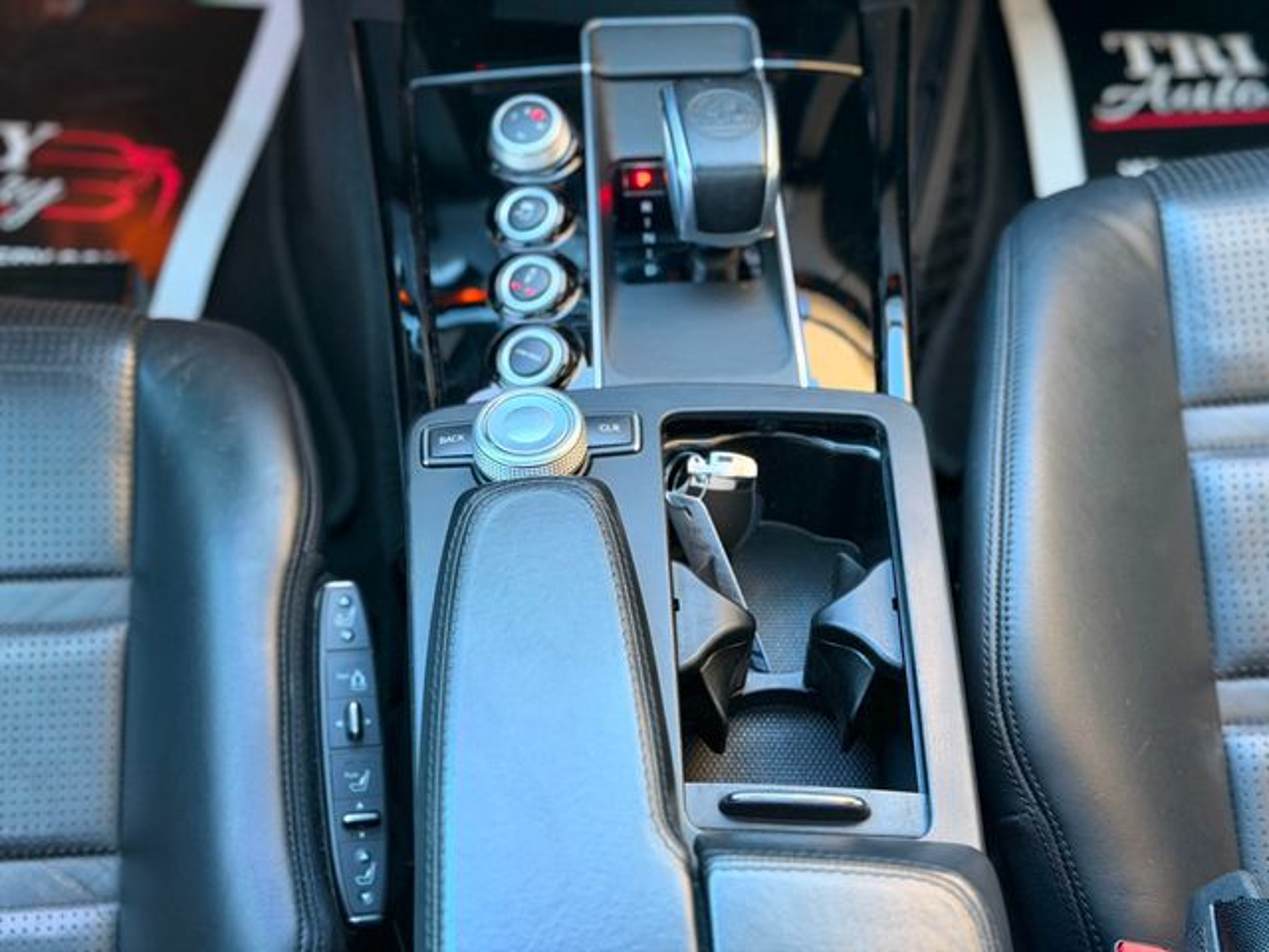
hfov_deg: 39.7
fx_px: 1760
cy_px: 476
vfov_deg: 30.3
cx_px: 634
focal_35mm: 48
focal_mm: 6.76
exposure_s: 1/50
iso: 250
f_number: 1.78
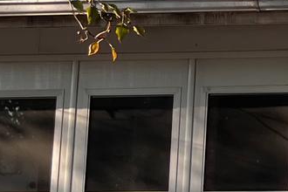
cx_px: 696
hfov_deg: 10.5
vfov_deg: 8.2
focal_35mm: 168
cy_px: 127
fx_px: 1344
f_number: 1.6
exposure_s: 1/384
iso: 50
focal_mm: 5.1
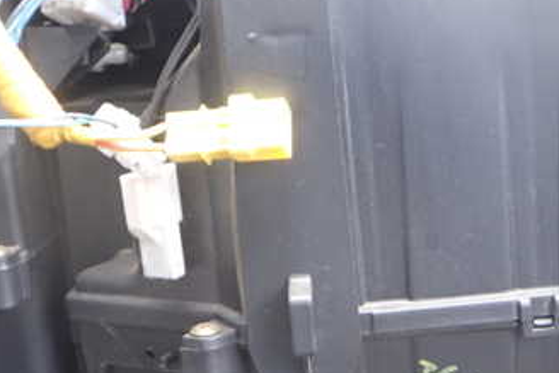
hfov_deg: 34.3
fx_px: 885
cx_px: 421
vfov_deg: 23.7
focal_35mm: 57
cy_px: 249
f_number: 2.3
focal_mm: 5.4
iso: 250
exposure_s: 1/30
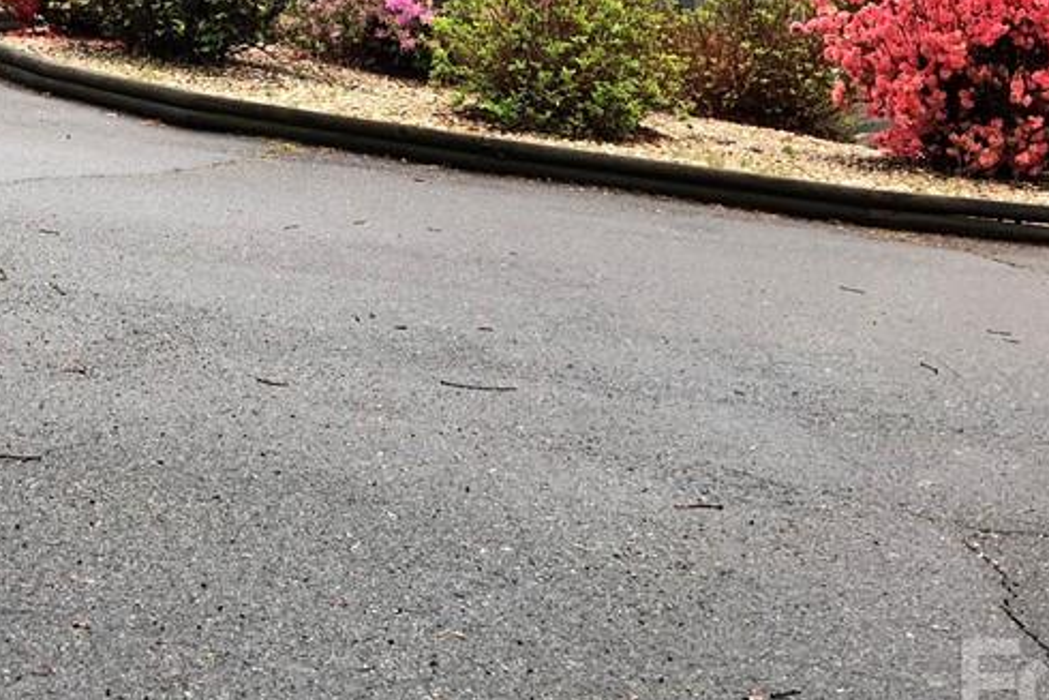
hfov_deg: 31.5
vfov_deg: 21.3
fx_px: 1836
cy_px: 126
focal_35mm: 63
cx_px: 295
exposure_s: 1/40
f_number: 1.8
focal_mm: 3.99
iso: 25
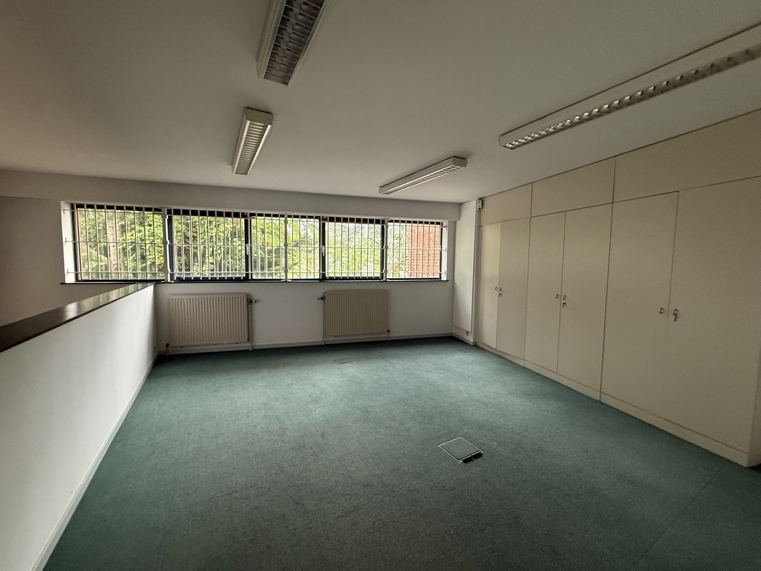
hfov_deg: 102.1
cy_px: 286
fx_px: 308
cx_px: 380
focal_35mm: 14
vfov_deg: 85.7
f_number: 2.2
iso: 400
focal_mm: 2.22
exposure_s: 1/98
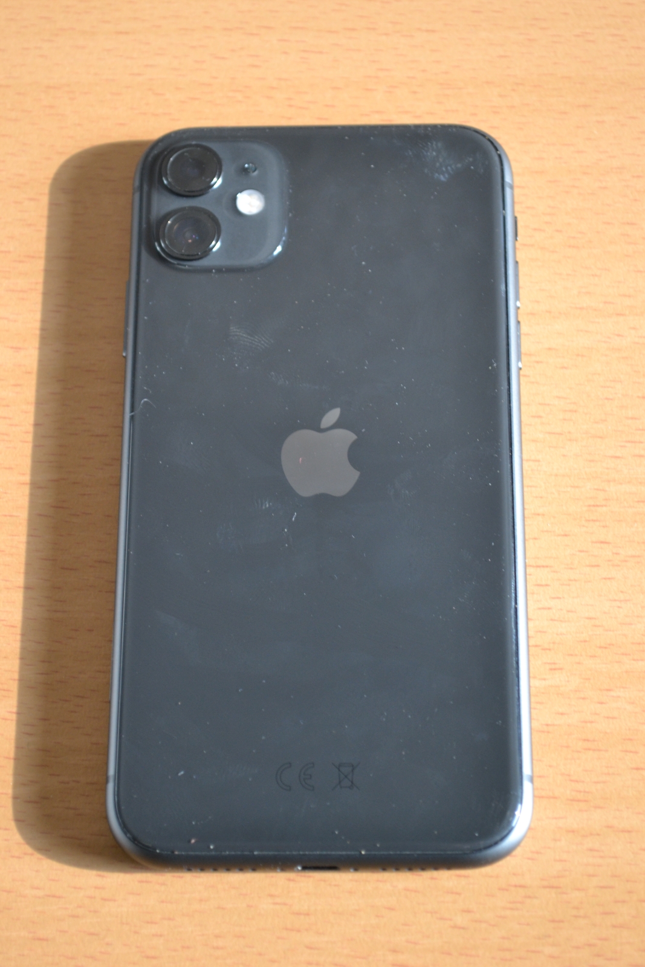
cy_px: 484
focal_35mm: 82
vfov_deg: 24.6
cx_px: 322
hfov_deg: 16.6
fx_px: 2217
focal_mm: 55
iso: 640
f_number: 5.6
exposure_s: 1/60
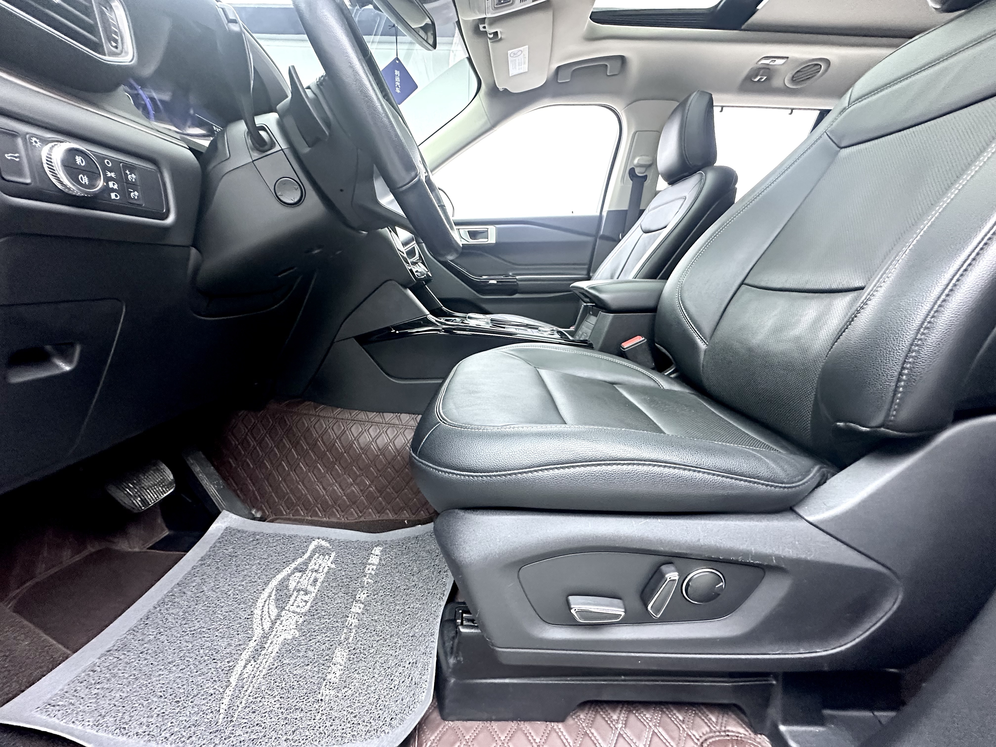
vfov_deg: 85.7
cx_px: 498
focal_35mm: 14
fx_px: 403
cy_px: 374
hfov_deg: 102.1
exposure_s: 1/50
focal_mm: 2.22
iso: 500
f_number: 2.2
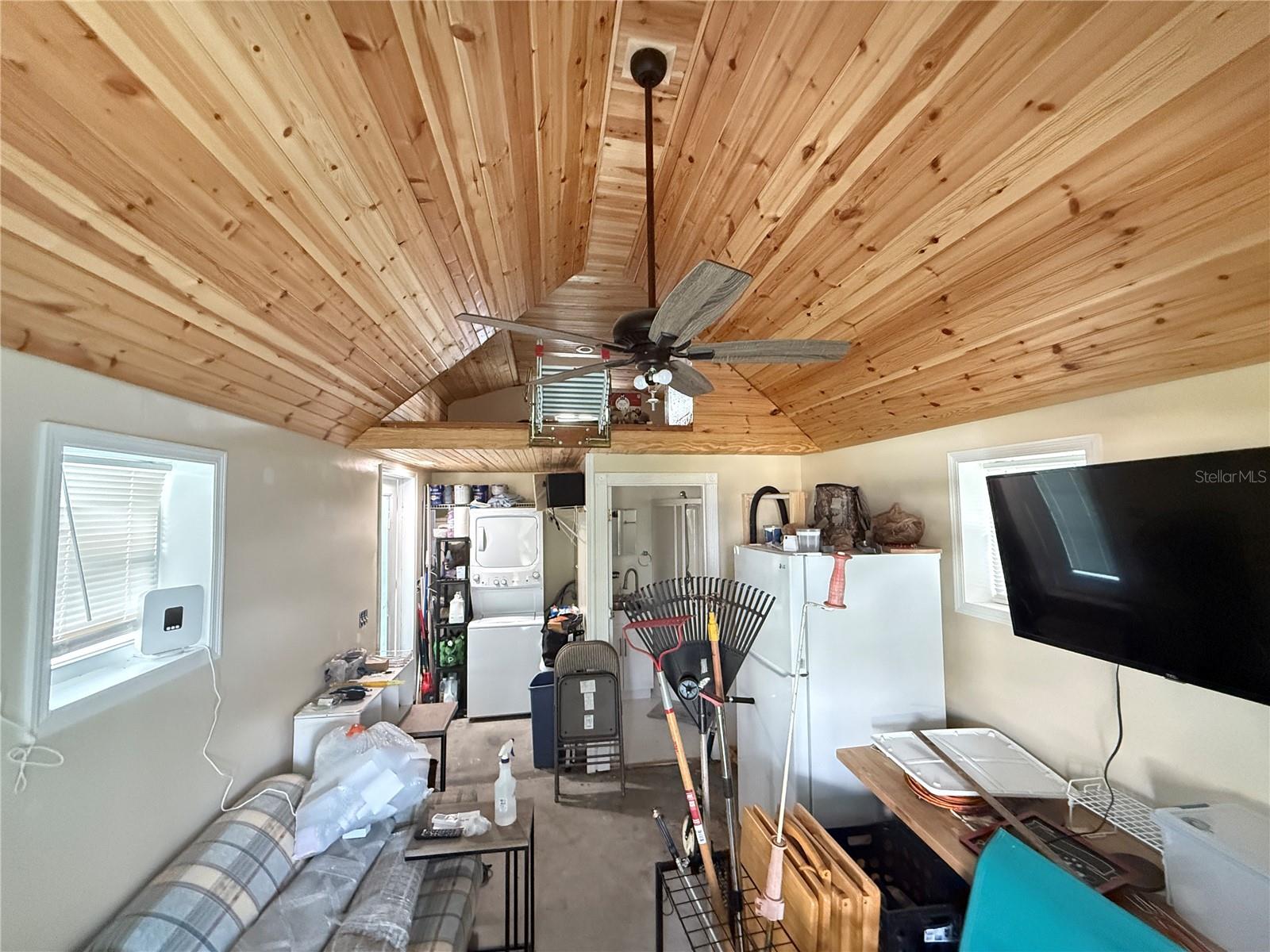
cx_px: 635
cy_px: 476
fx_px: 514
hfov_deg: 102.1
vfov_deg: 85.7
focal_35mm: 14
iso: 1000
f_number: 2.2
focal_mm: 2.22
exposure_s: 1/60
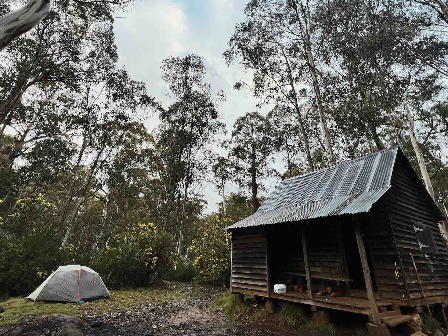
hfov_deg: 91.0
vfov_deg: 74.1
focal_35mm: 17
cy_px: 139
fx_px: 220
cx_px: 233
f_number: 1.8
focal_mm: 1.57
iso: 40
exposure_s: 1/122
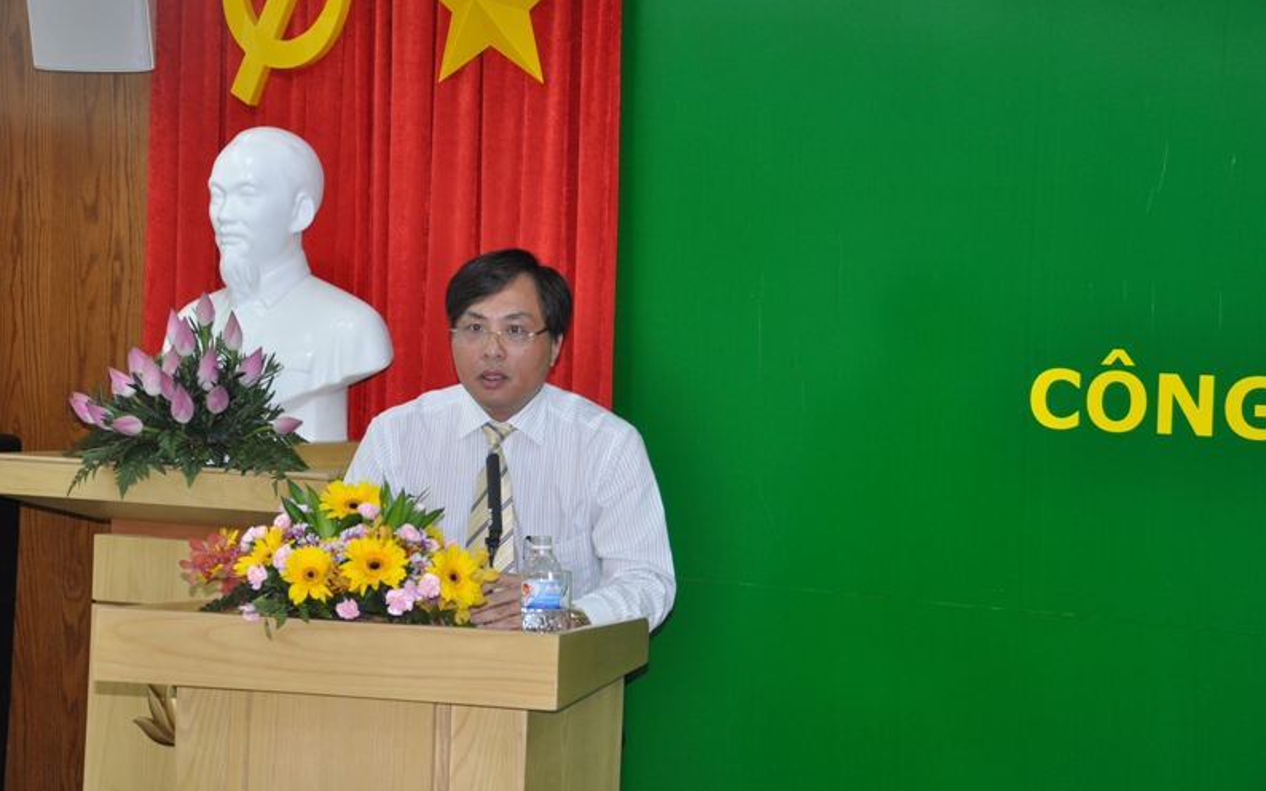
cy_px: 396
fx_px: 2760
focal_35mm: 80
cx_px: 636
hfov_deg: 25.8
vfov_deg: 16.3
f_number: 5
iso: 800
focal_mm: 52
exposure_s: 1/60
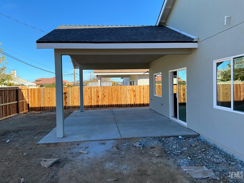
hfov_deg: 61.7
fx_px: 204
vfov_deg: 48.2
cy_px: 92
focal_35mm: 29
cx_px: 122
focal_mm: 3
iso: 25
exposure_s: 1/683
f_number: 1.8
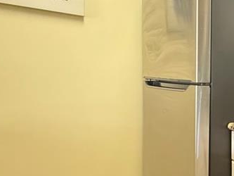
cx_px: 341
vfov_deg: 33.6
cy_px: 101
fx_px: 291
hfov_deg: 29.4
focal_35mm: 43
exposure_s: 1/60
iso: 800
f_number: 2.2
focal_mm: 2.22
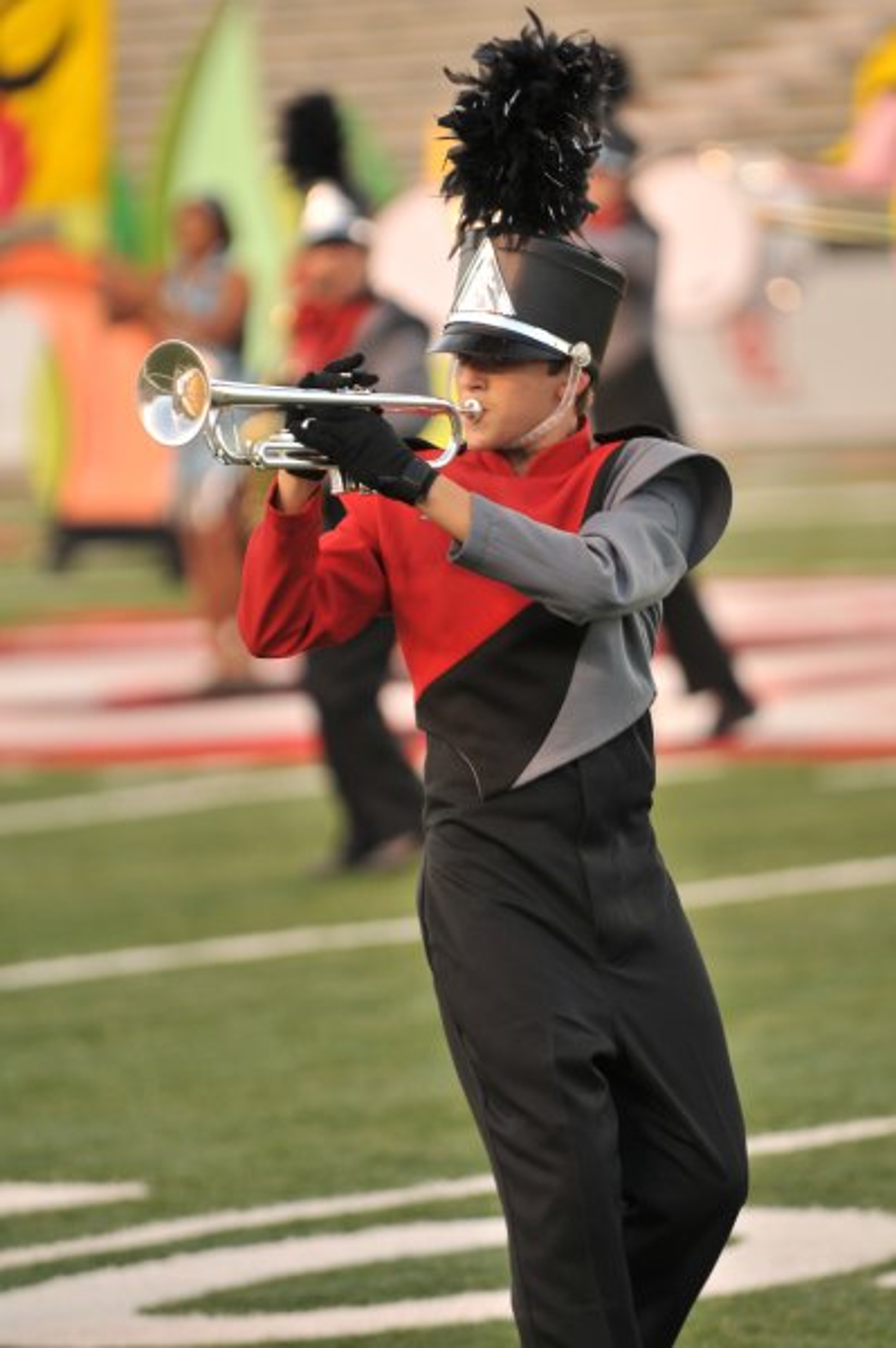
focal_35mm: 300
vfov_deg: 6.9
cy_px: 674
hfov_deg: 4.6
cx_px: 448
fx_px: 11219
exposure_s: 1/160
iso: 200
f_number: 2.8
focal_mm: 200
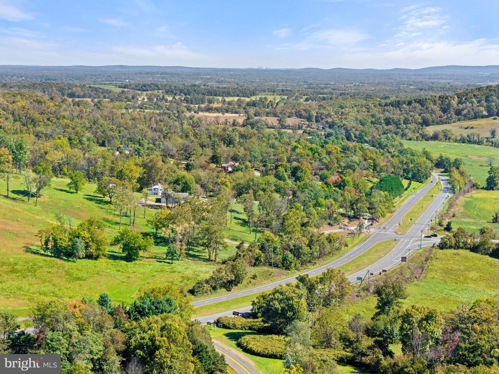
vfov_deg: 21.0
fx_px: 1009
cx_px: 250
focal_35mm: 70
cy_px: 187
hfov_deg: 27.8
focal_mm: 19.35
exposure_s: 1/1250
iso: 150
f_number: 2.8
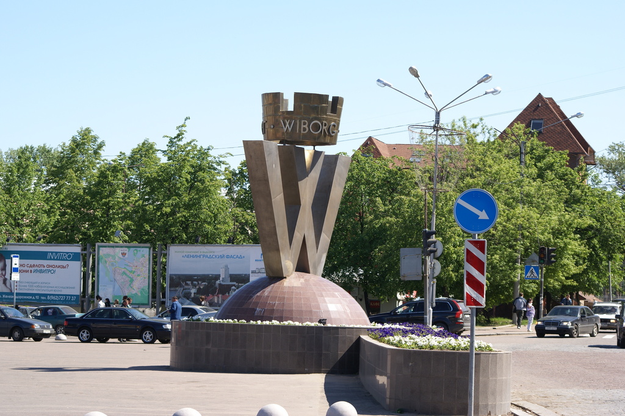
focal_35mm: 105
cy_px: 208
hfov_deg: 19.5
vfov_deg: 13.0
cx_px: 312
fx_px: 1822
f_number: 8
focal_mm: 70
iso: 100
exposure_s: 1/200
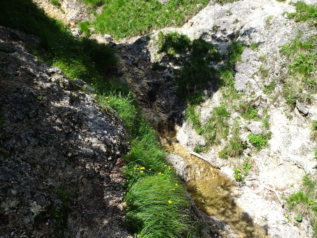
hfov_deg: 71.6
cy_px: 119
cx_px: 158
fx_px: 220
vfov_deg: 56.8
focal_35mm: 24
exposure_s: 1/400
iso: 80
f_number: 3.5
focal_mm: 4.1
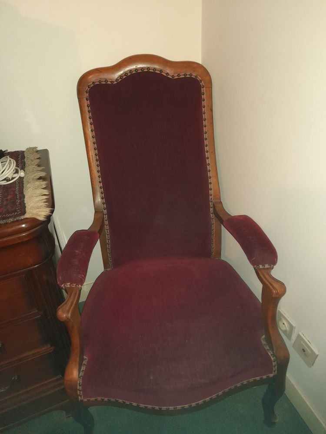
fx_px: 314
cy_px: 217
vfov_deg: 69.4
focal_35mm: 25
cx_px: 163
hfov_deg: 54.9
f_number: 2
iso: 320
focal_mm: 4.6
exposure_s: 1/33
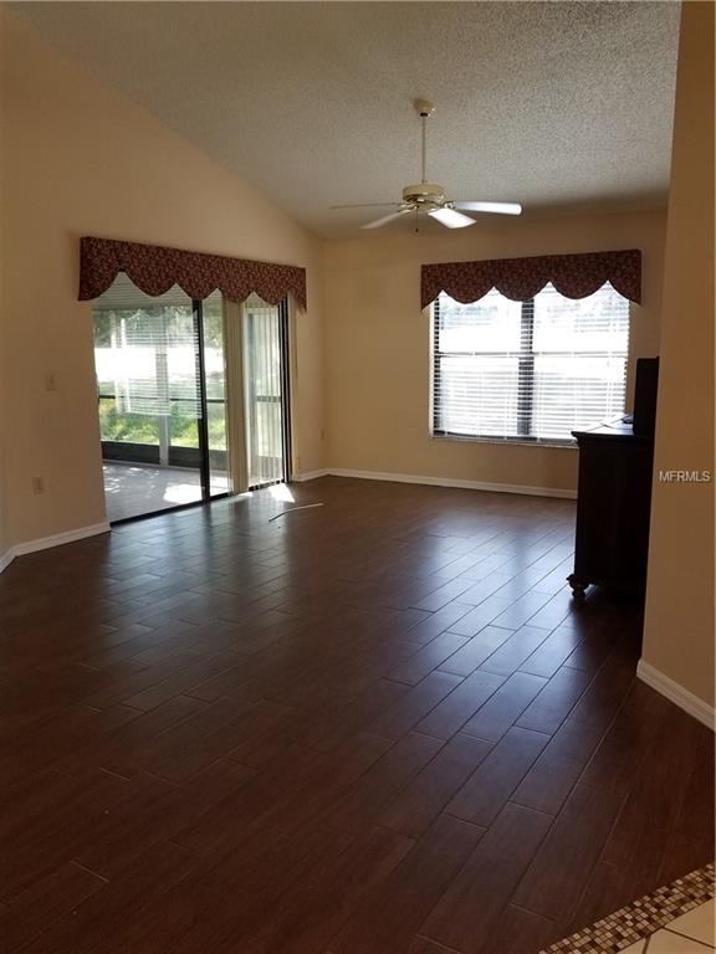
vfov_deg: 67.3
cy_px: 477
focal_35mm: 26
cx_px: 358
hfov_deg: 53.1
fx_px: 717
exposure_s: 1/60
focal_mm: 4.2
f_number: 1.7
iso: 80
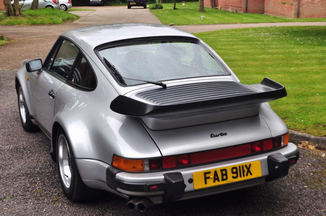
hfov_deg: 35.1
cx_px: 163
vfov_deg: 23.7
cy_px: 108
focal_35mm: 57
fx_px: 515
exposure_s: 1/60
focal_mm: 38
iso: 200
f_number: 8
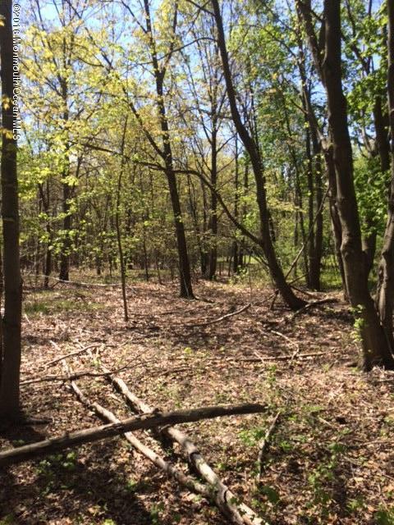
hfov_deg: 48.2
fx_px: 440
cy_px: 262
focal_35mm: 29
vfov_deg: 61.7
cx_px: 197
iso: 32
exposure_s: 1/954
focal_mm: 4.15
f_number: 2.2
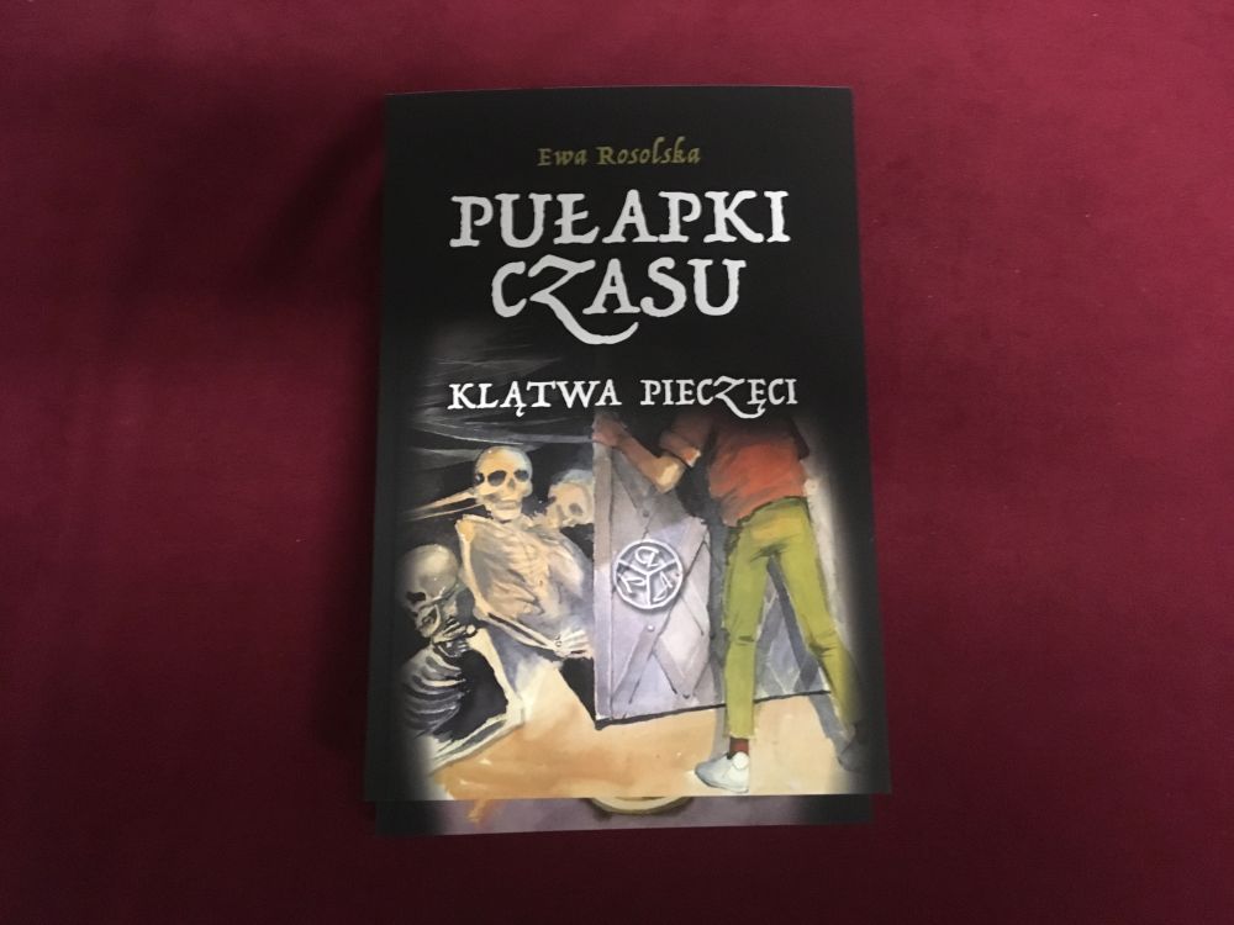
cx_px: 617
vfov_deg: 48.2
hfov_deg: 61.7
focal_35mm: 29
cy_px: 462
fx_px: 1034
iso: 500
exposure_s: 1/17
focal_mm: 4.15
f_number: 2.2
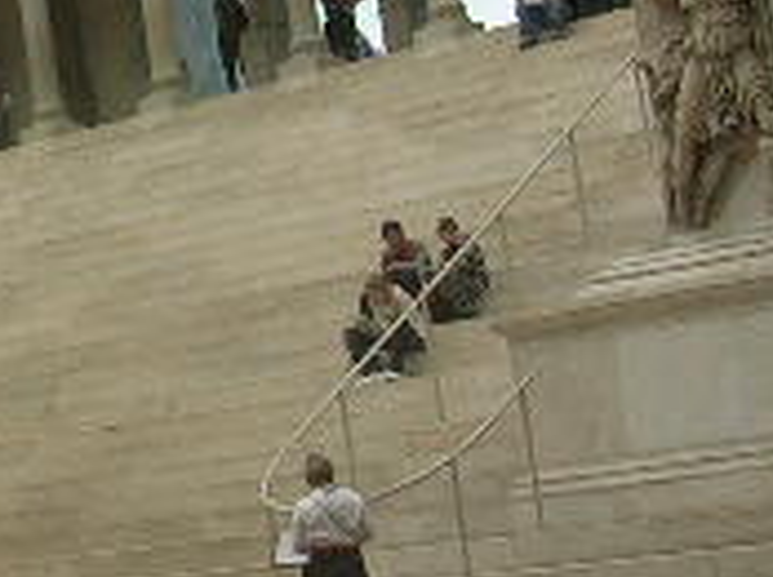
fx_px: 3122
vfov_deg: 10.5
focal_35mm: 140
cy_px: 58
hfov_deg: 13.5
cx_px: -311
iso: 50
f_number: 2.8
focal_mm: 5.8
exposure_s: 1/58.8
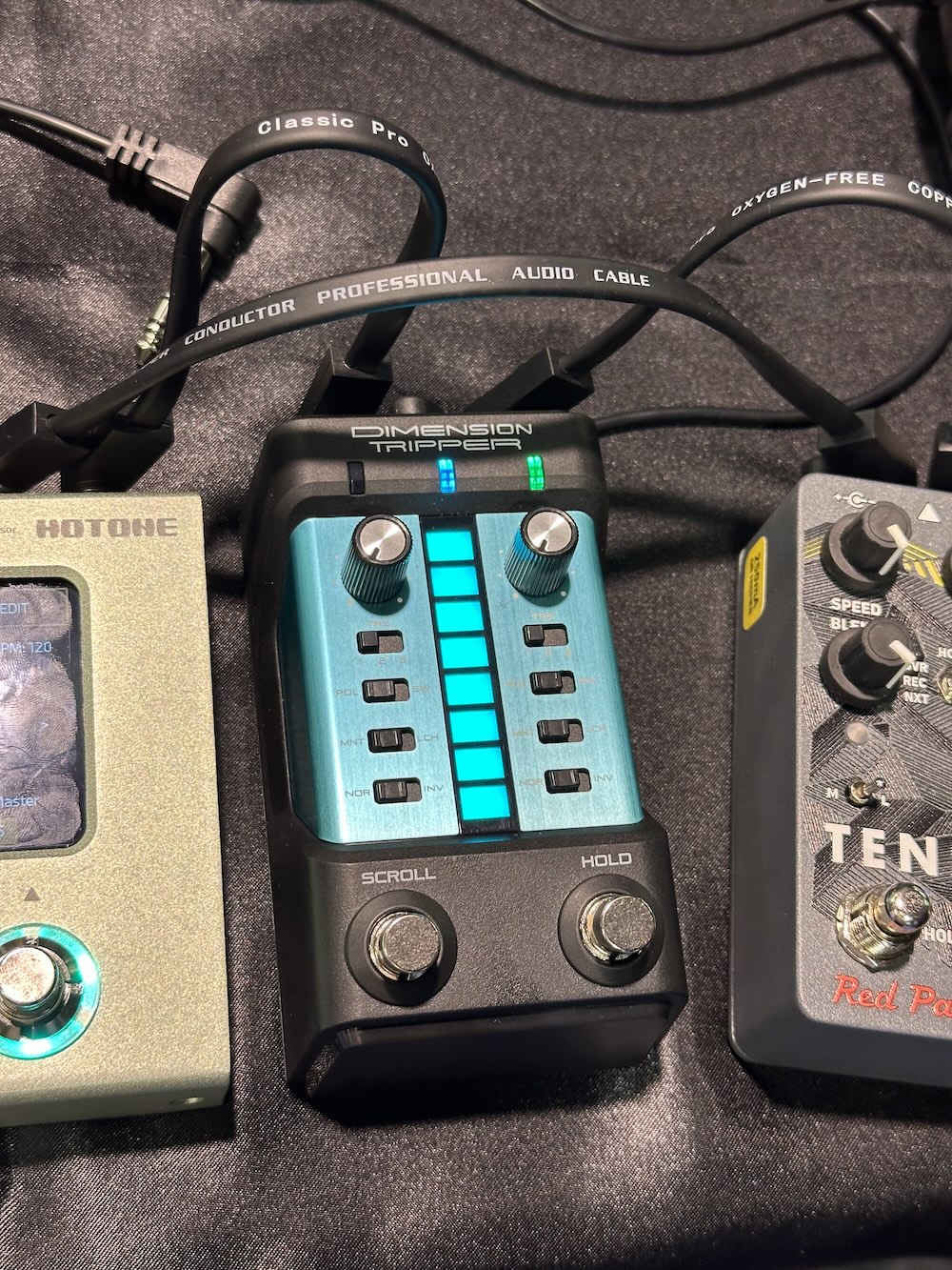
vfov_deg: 39.7
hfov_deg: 30.3
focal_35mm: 48
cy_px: 635
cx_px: 476
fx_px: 1760
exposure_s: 1/60
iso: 125
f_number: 1.78
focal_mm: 6.86
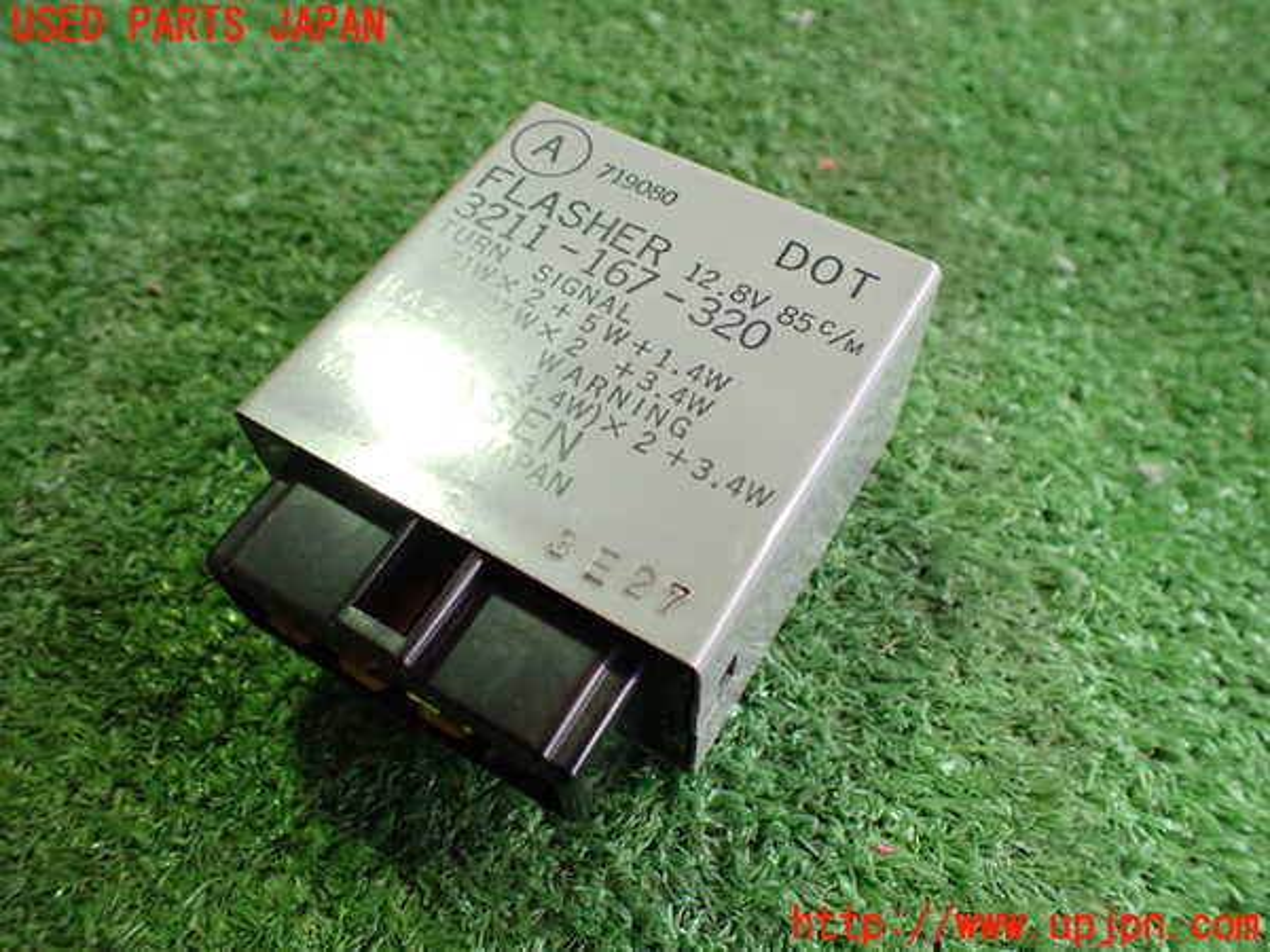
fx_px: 1101
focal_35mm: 30
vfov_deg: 46.8
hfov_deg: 60.0
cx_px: 635
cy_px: 476
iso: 800
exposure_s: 1/100
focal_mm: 5.4
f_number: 2.3
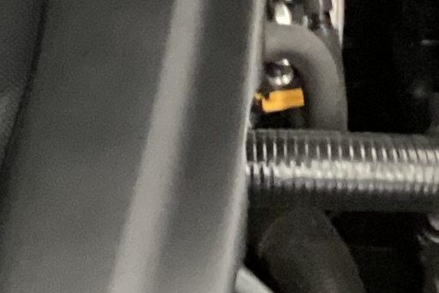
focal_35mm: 204
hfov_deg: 10.0
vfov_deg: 6.7
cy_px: 72
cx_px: -60
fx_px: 2487
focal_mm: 3.3
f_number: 2.4
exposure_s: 1/20
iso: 800
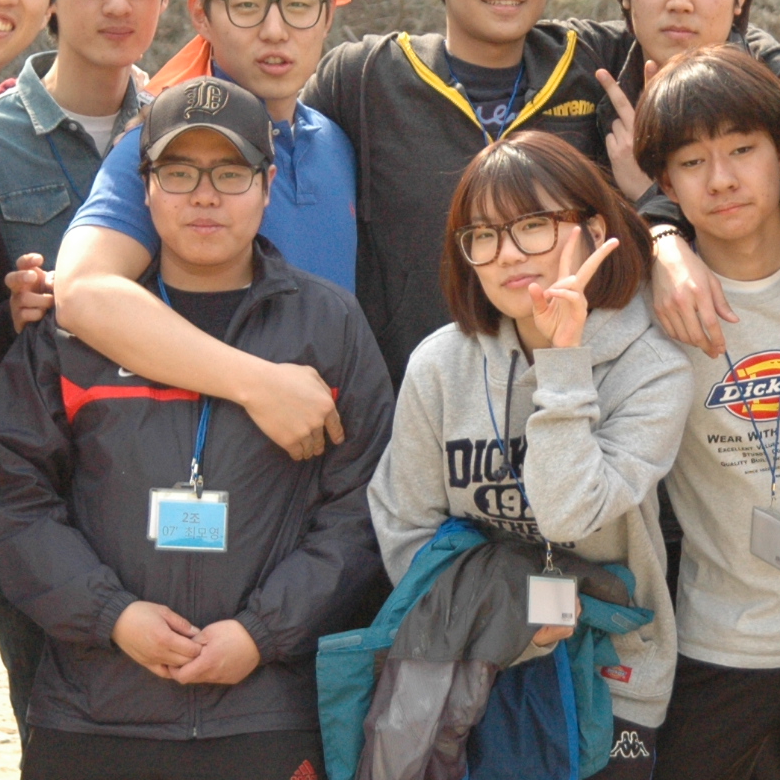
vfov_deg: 12.6
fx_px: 3544
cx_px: 553
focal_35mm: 139
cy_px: 365
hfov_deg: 12.5
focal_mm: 38
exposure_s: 1/3200
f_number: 2.8
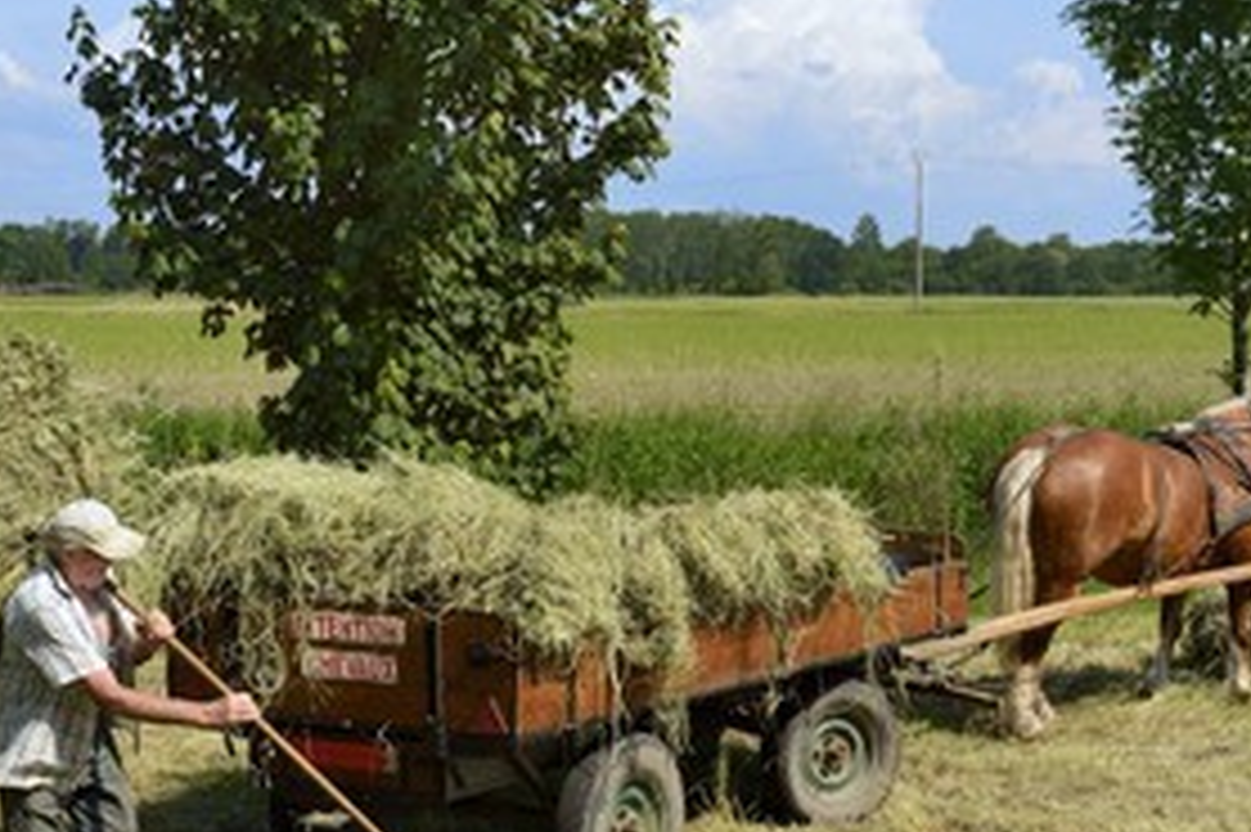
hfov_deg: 29.7
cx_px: 644
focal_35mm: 68
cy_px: 589
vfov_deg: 19.9
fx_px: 2362
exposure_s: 1/320
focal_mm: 45
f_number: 9
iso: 200
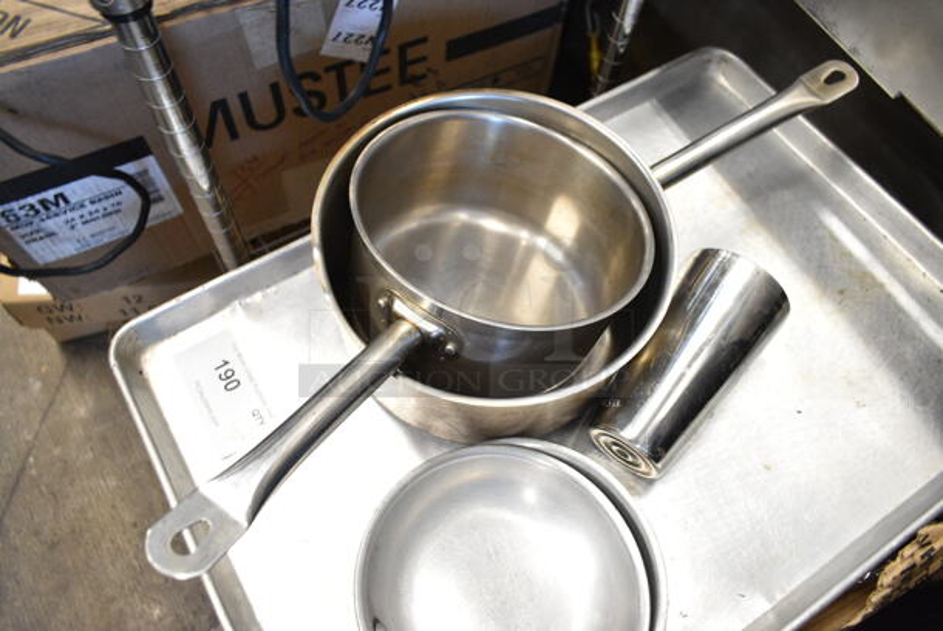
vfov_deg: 48.0
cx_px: 472
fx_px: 708
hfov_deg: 67.3
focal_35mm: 27
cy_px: 316
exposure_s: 1/30
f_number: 3.5
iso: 900
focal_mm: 18
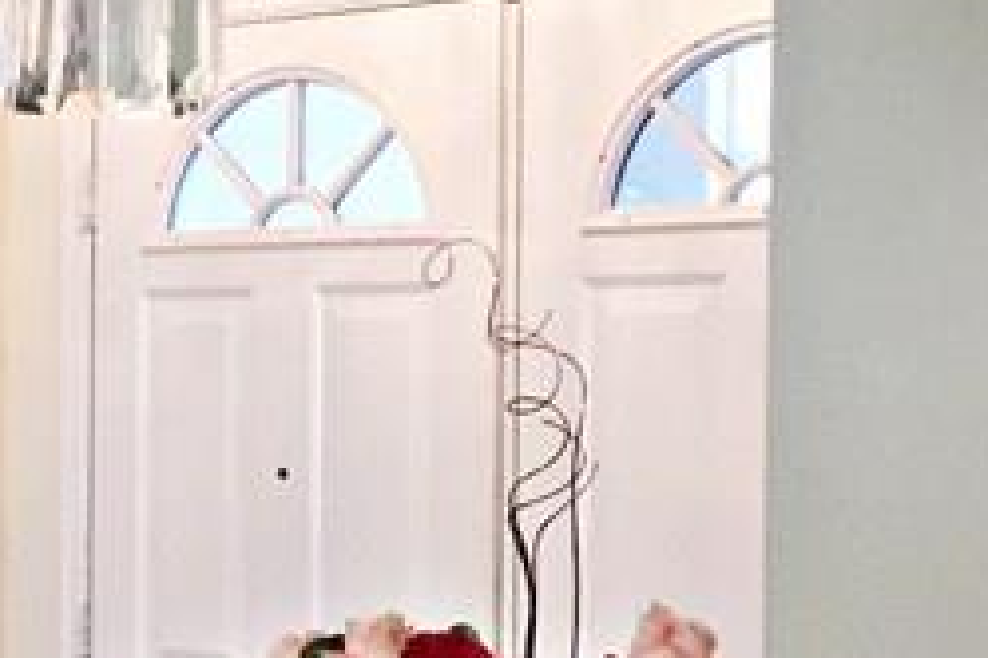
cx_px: -575
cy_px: 404
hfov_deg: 15.1
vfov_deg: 11.1
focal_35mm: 124
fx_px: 3403
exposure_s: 1/30
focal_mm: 4.15
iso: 50
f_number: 2.2
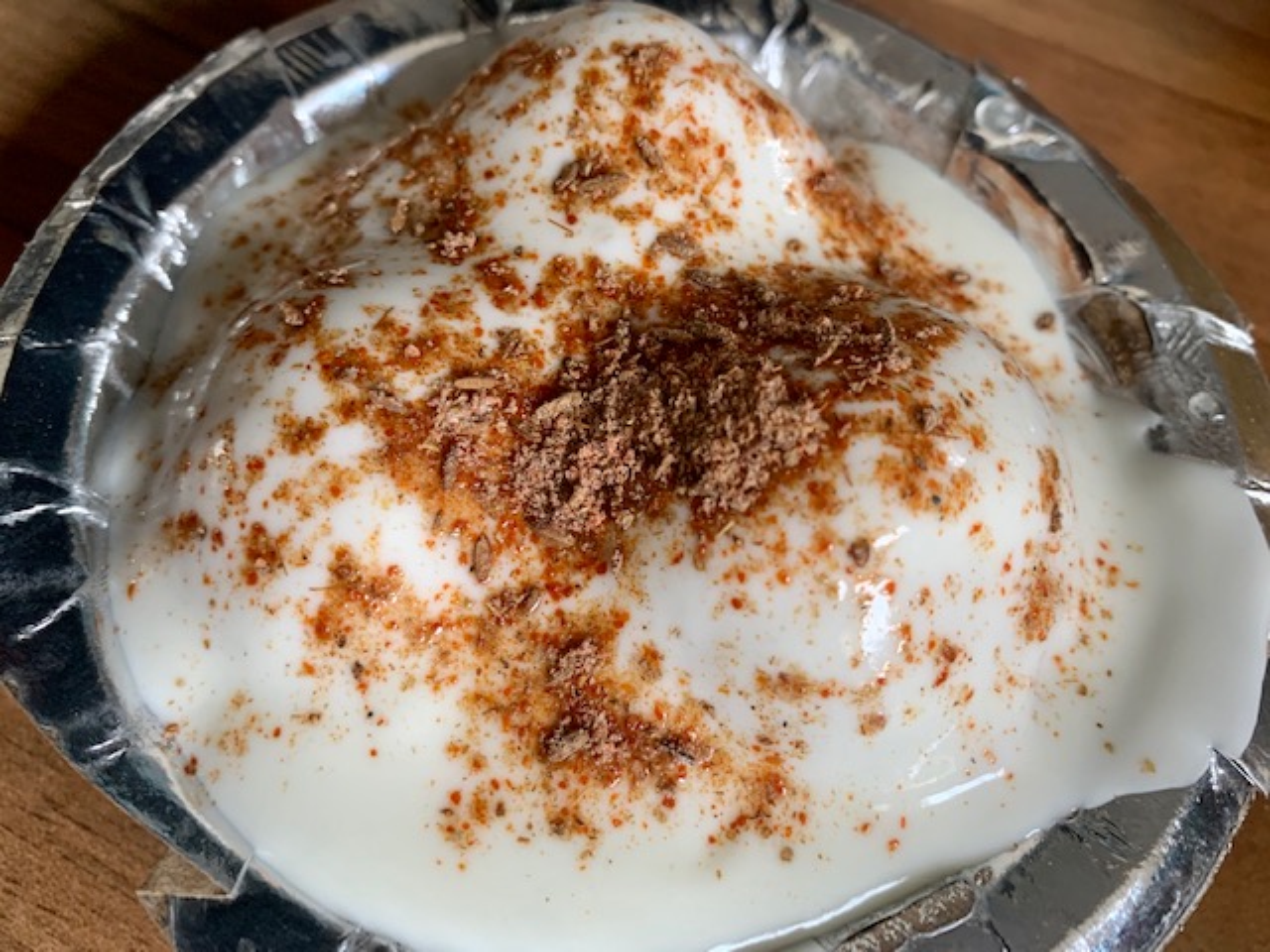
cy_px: 476
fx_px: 954
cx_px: 635
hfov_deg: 67.3
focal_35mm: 26
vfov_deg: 53.1
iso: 125
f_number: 1.8
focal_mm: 4.25
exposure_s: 1/60
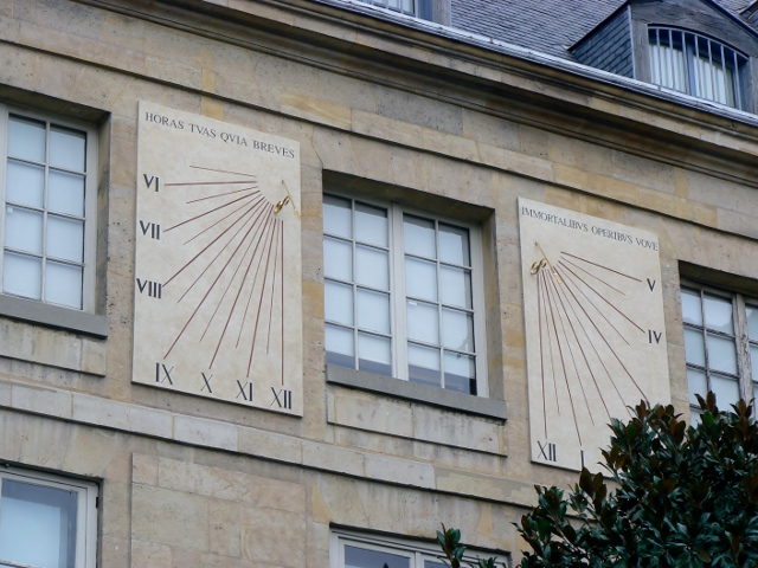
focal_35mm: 130
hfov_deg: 15.2
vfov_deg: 11.4
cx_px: 379
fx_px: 2847
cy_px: 284
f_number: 5.6
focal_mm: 21.6
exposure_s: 1/250
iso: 80
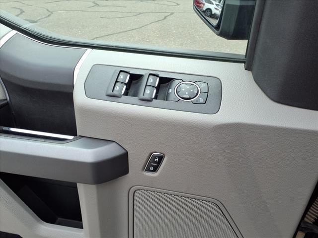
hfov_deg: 65.3
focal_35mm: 27
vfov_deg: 51.4
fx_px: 248
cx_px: 159
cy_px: 119
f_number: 1.9
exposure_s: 1/357
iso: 40
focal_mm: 3.58
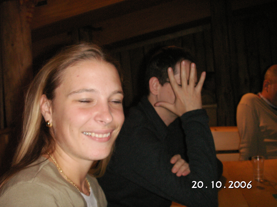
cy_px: 104
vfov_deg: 38.7
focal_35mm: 37
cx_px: 138
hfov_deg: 50.1
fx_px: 296
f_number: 3.5
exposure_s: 1/40
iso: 160
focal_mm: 7.7
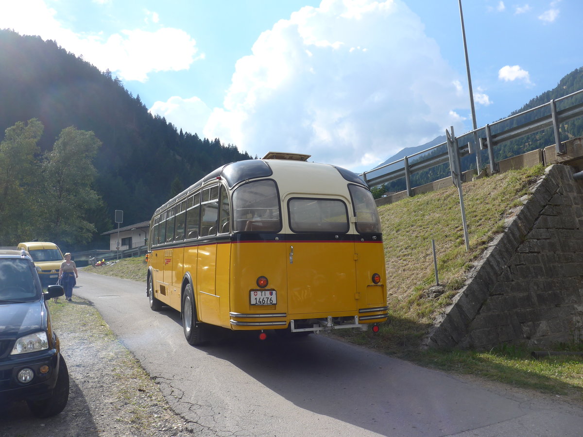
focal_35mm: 29
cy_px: 218
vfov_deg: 48.2
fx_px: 488
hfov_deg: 61.7
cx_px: 292
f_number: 2.8
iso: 80
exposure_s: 1/1000
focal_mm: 6
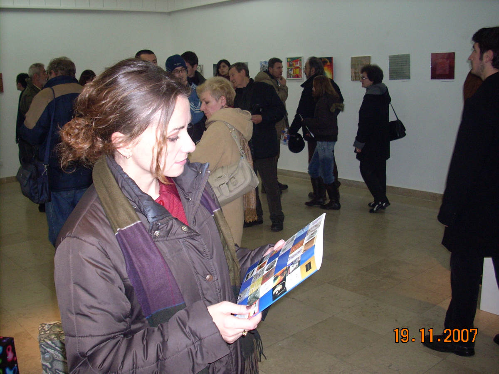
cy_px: 187
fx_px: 533
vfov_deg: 38.7
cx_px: 250
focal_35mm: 37
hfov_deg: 50.1
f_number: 2.8
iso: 200
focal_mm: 6.2
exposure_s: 1/60
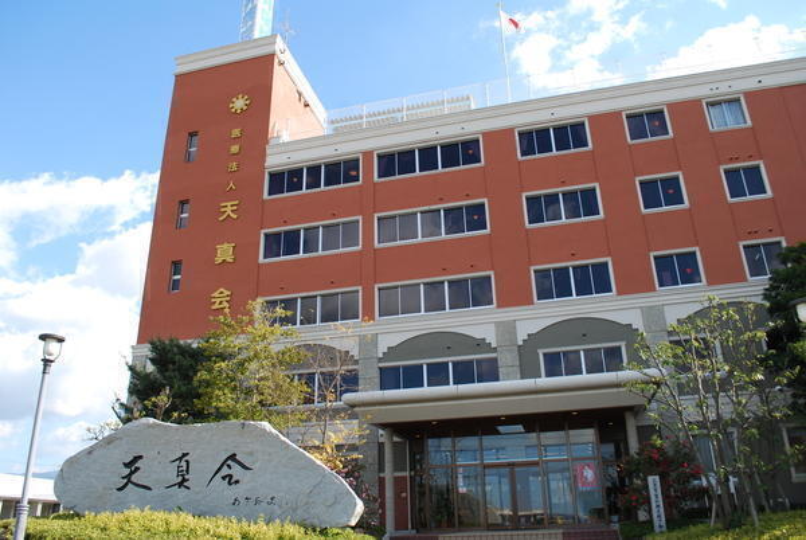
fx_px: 605
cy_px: 270
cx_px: 403
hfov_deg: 67.3
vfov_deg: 48.1
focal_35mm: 27
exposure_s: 1/160
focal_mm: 18
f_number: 6.3
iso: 100
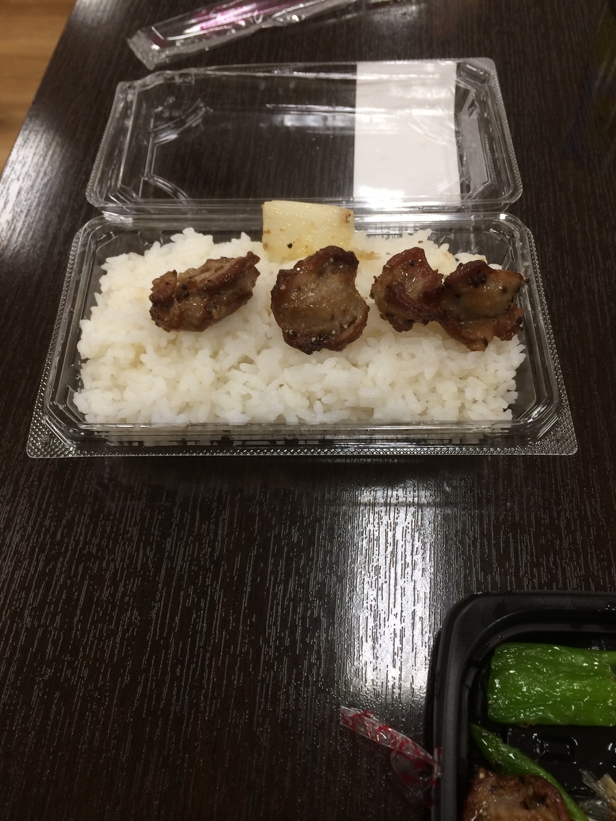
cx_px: 308
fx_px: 688
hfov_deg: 48.2
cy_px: 410
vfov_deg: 61.7
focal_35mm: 29
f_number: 2.2
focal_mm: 4.15
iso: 40
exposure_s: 1/30
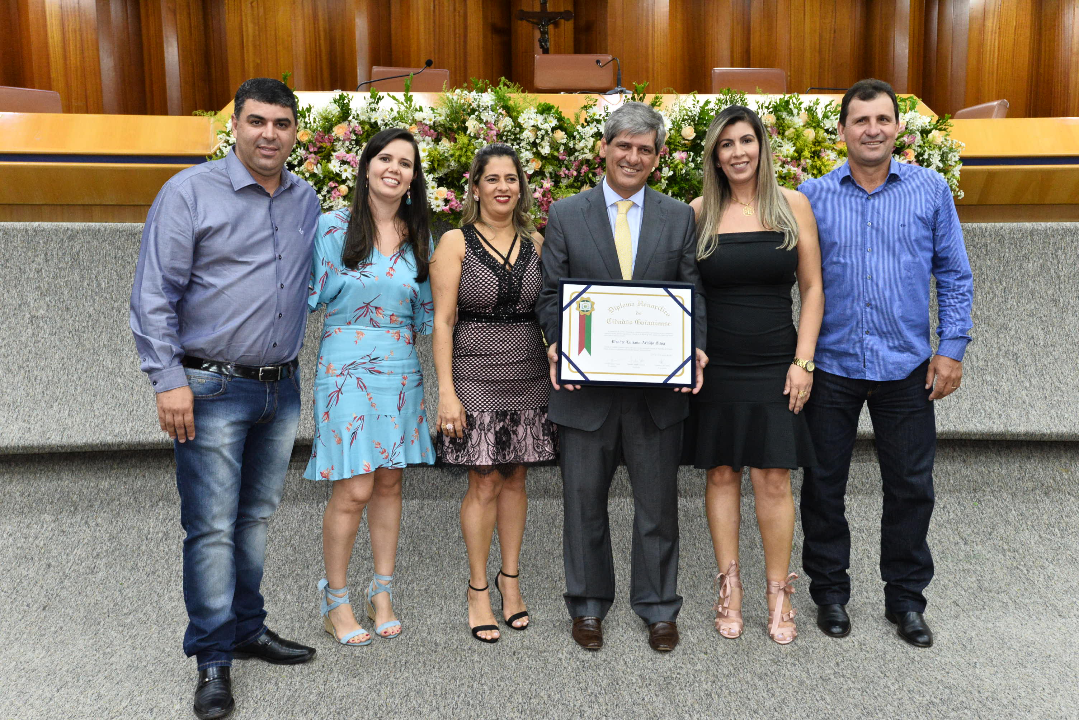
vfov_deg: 41.1
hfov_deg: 58.7
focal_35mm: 32
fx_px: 959
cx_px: 540
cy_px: 360
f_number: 7.1
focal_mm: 32
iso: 2500
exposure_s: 1/60
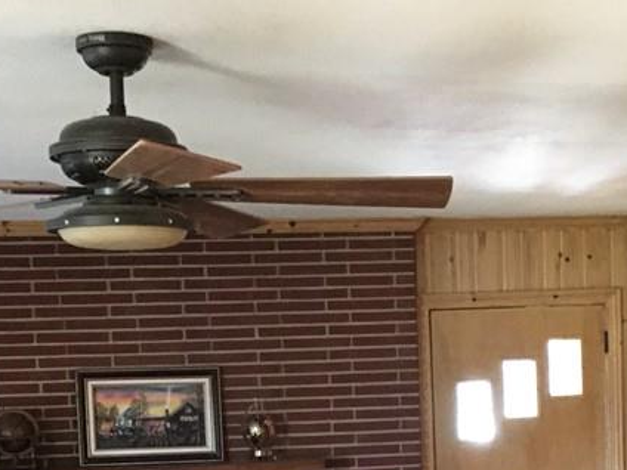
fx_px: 1268
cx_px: 383
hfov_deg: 27.7
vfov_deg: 20.0
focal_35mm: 70
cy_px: 532
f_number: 2.2
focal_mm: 4.15
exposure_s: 1/4
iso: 80
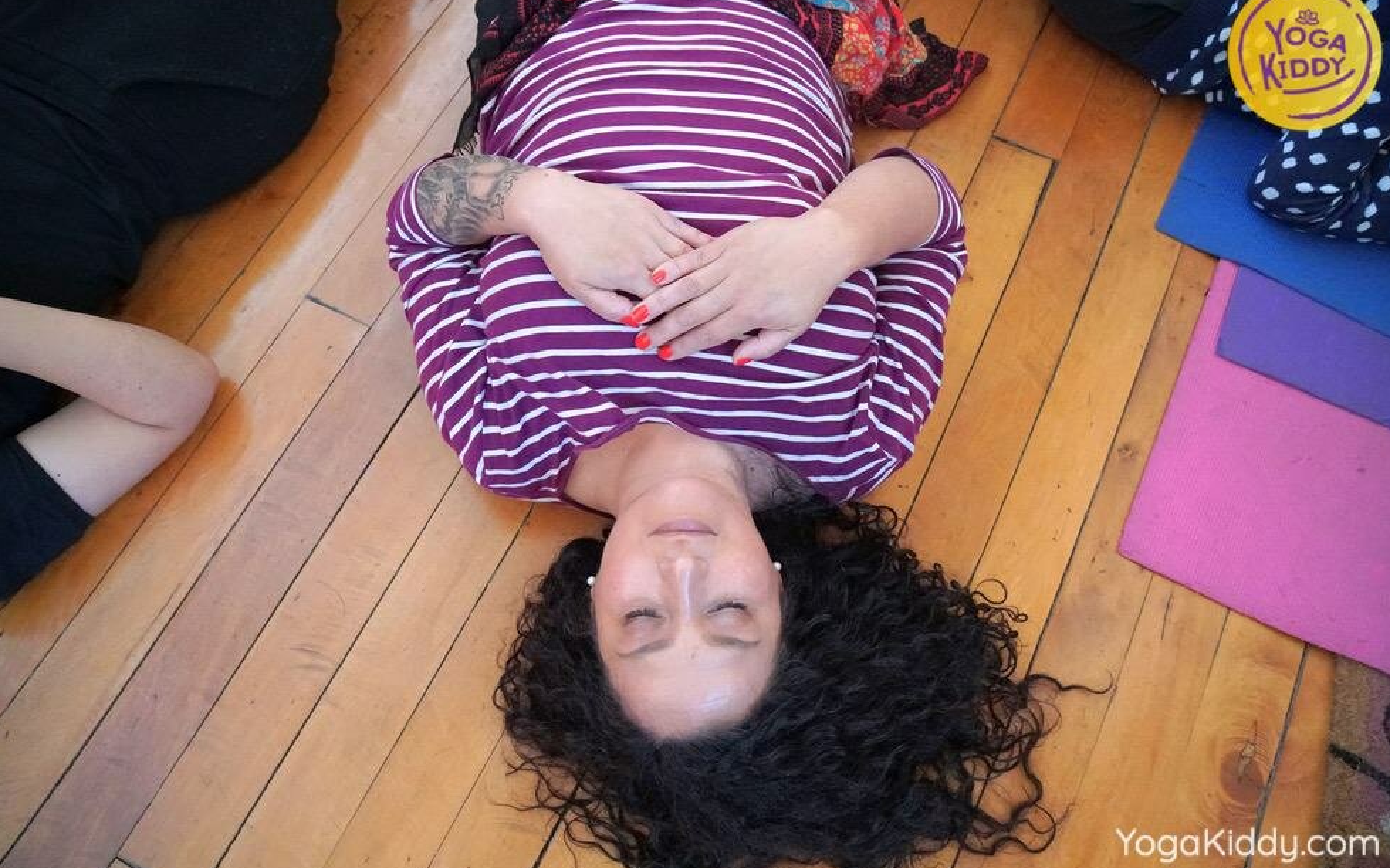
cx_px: 704
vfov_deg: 49.3
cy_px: 432
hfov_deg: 72.5
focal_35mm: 25
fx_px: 947
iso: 6400
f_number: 4
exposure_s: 1/100
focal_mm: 16
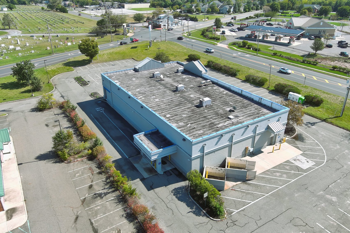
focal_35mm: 29
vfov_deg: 45.0
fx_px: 282
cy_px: 116
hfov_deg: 63.7
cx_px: 175
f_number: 2.8
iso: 100
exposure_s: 1/640
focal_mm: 10.57
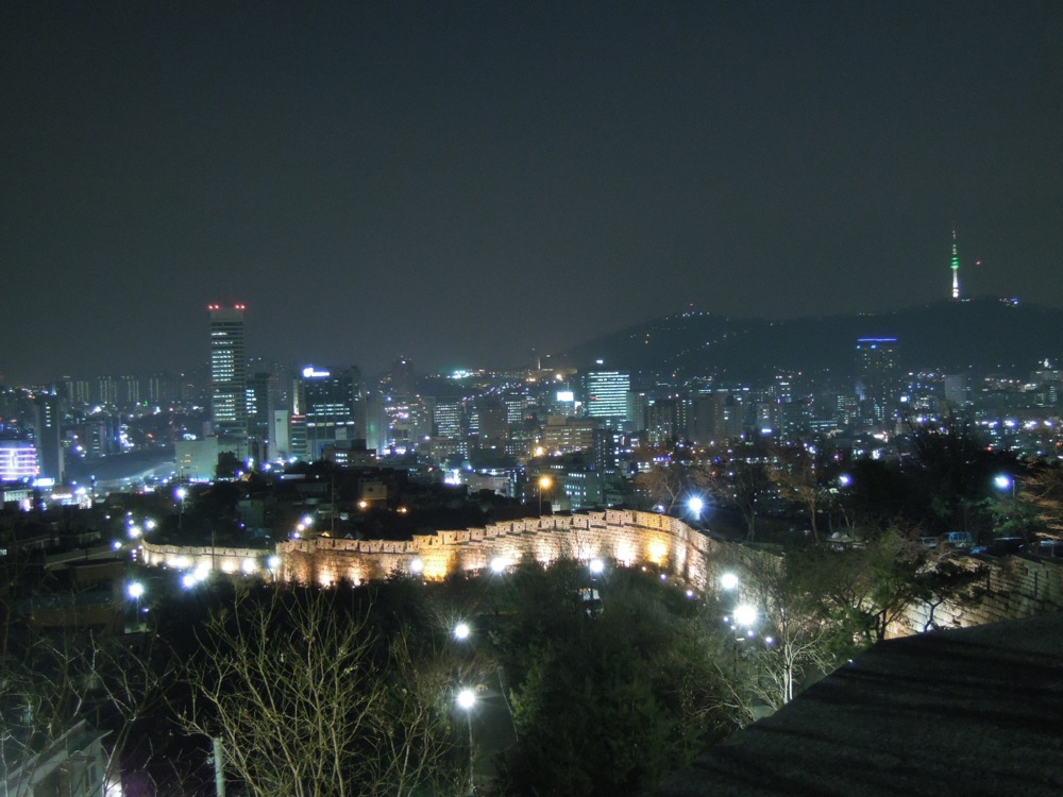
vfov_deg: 32.2
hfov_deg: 42.1
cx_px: 532
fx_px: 1382
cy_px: 398
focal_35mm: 45
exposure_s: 1/6
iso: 800
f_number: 2.8
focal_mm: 8.1
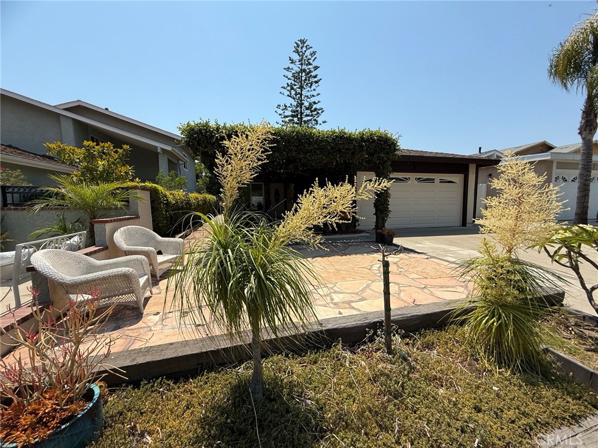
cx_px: 299
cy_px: 224
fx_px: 242
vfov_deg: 85.7
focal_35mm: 14
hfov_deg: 102.1
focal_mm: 2.22
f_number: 2.2
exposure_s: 1/2237
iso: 50
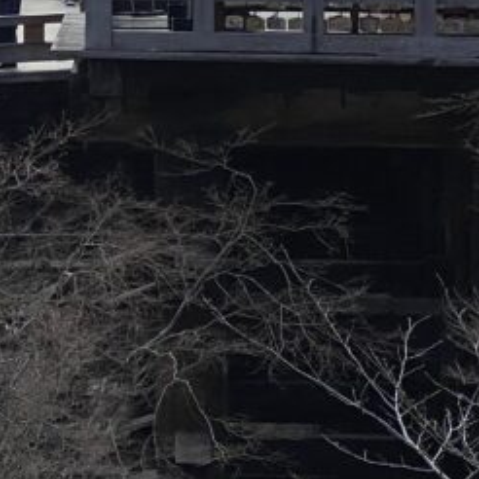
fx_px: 2990
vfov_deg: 9.0
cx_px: -347
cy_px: -109
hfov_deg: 8.8
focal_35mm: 191
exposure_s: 1/1653
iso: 20
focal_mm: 6
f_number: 2
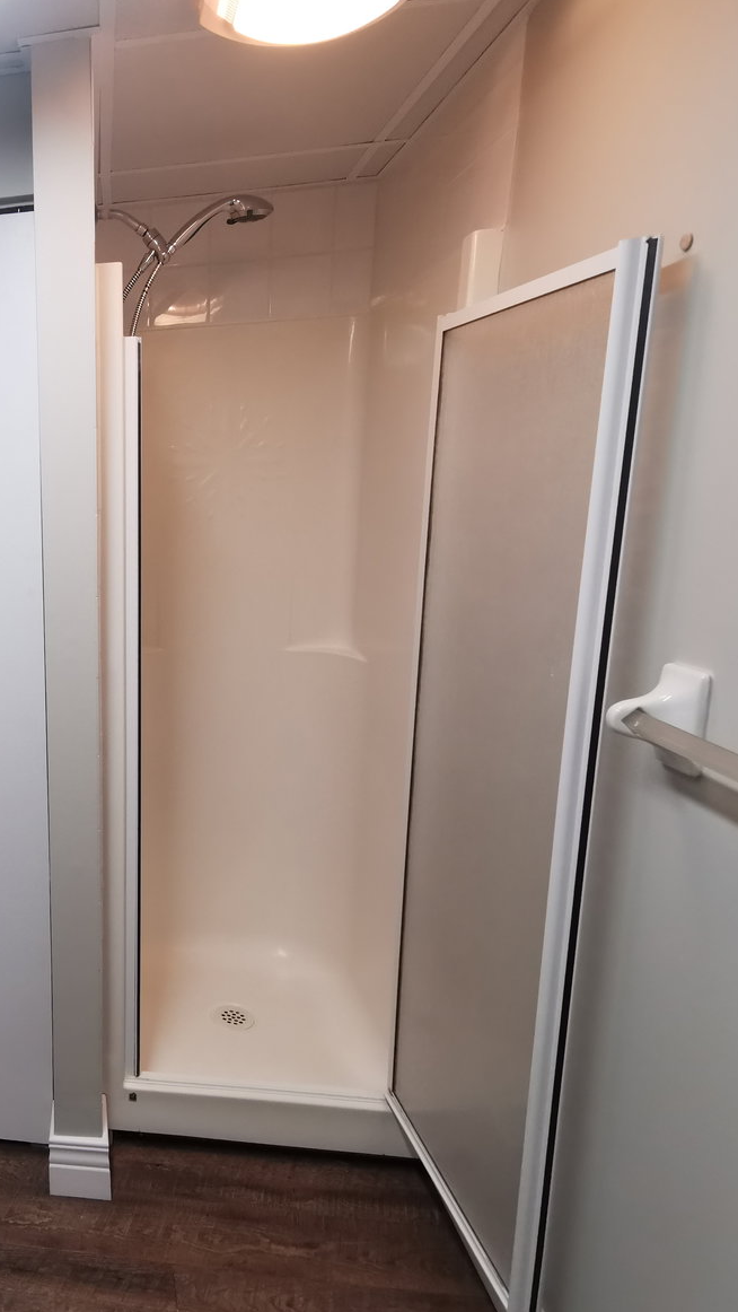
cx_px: -30
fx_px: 835
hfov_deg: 40.5
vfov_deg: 76.3
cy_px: 656
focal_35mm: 24
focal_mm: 2.35
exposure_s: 1/60
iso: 200
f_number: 2.2
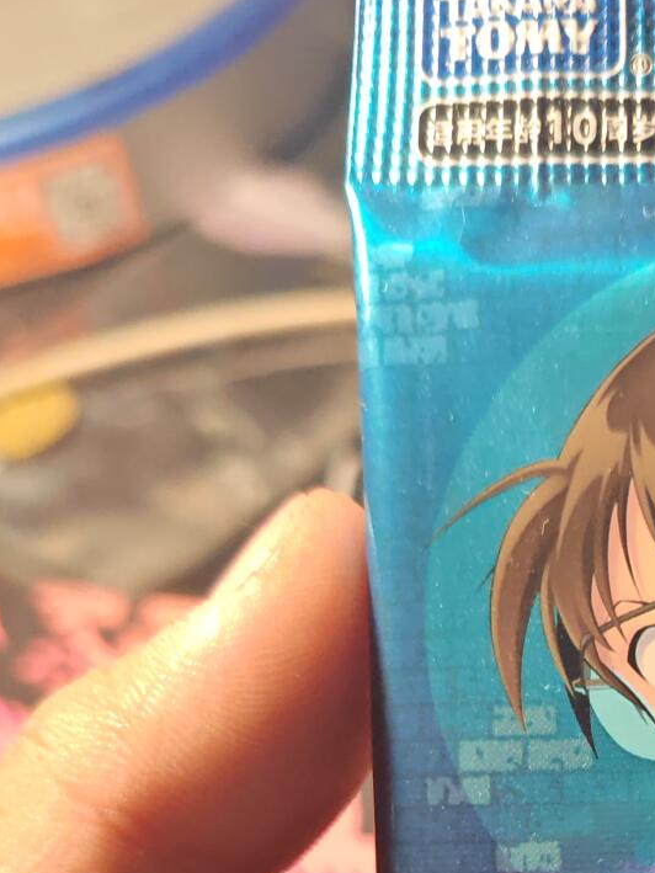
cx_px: 771
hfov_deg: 20.9
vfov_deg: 26.9
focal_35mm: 66
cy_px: 965
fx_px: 1665
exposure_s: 1/100
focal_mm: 5.4
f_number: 1.6
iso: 500
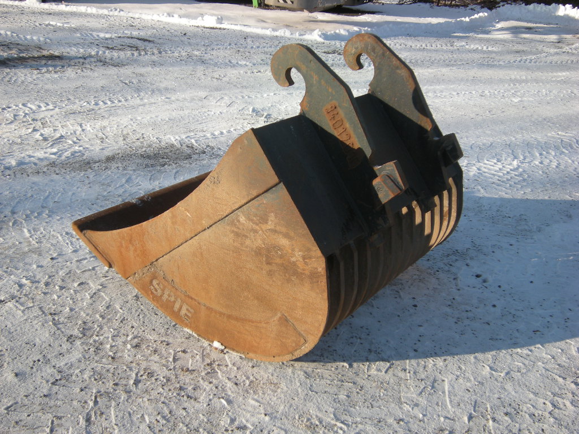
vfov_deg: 32.2
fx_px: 753
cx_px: 290
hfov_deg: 42.1
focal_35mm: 45
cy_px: 217
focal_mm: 7.5
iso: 64
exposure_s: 1/342
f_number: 3.5
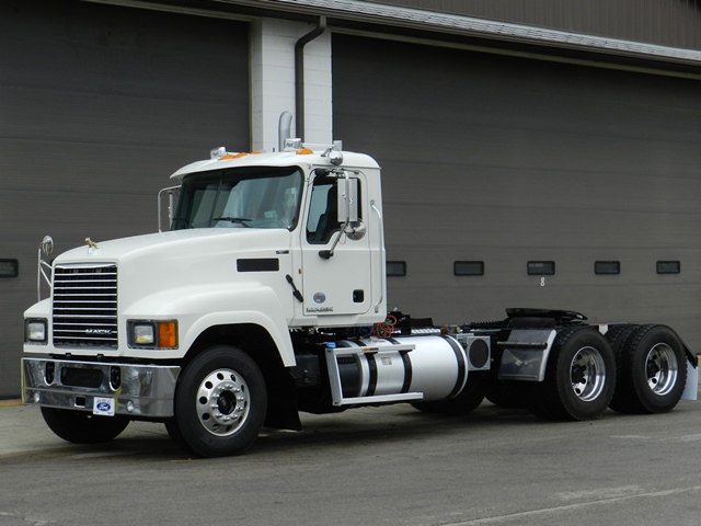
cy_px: 263
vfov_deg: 19.4
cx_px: 350
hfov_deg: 25.7
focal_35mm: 76
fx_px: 1539
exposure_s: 1/320
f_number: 4.8
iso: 160
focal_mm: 13.5
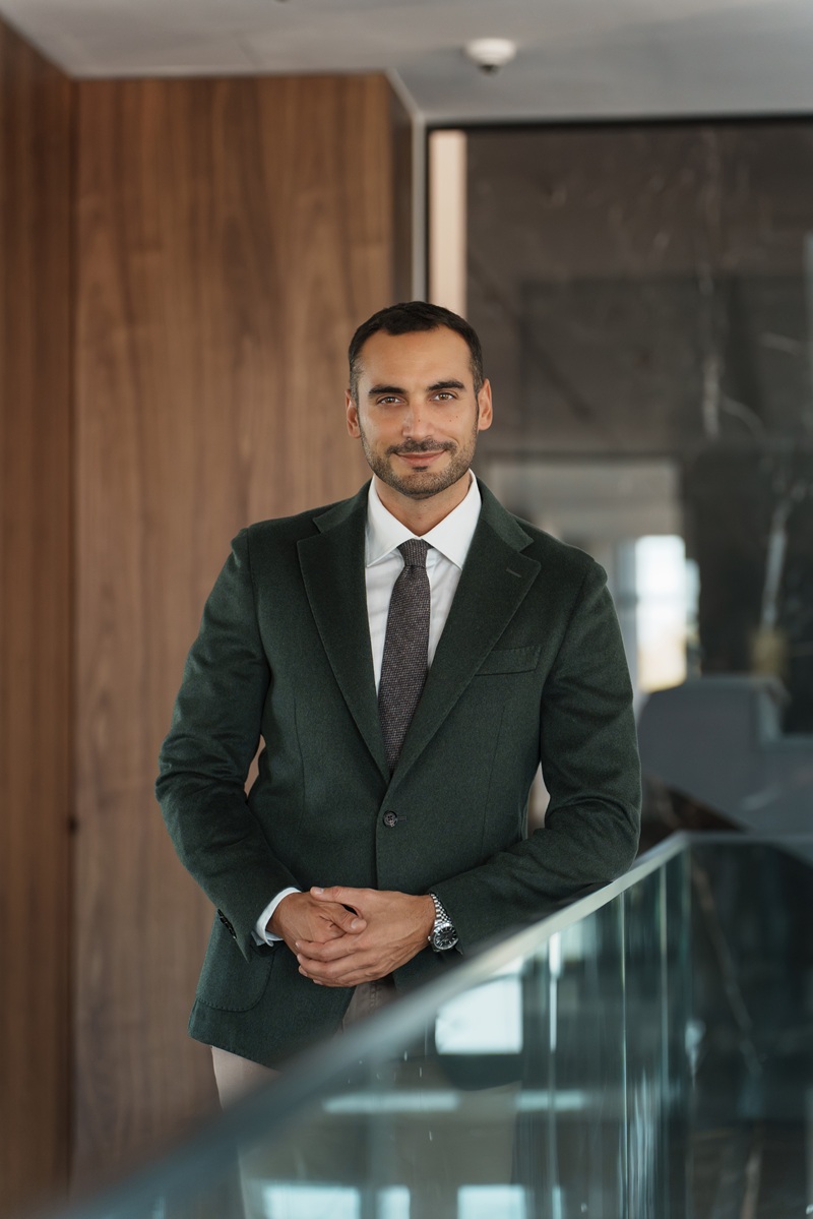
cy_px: 610
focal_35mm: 91
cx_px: 406
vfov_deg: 22.4
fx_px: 3081
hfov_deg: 15.0
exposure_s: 1/200
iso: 2000
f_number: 2.8
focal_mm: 91
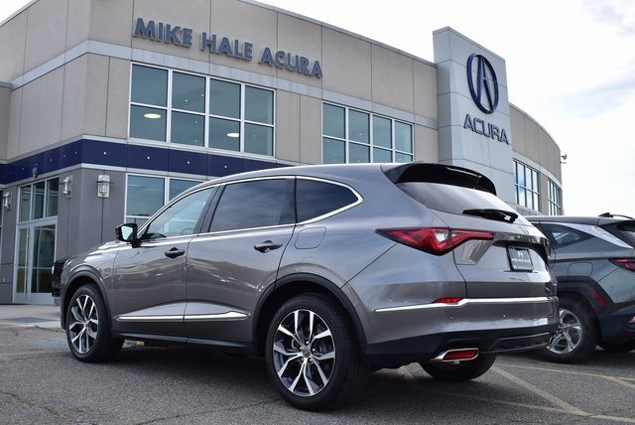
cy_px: 212
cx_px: 318
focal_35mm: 36
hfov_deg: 53.1
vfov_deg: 36.9
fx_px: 636
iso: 100
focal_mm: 24
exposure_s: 1/200
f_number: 7.1
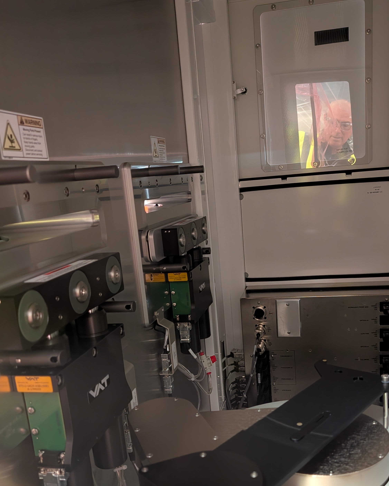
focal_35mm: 34
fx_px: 489
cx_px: 221
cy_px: 308
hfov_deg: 43.3
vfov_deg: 52.2
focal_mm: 6.9
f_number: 1.68
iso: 2015
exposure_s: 1/11.4
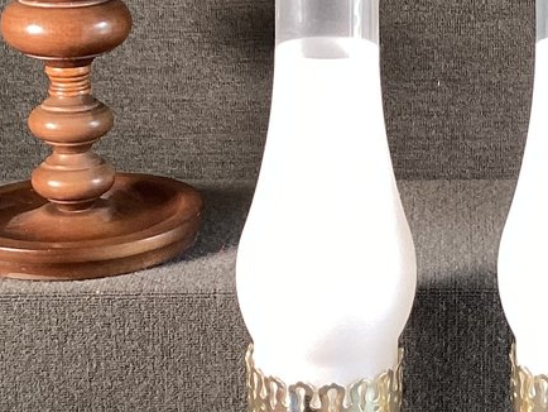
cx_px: 443
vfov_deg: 13.7
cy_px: 109
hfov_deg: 18.0
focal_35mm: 108
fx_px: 1711
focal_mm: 3.3
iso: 80
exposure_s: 1/50
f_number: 2.4
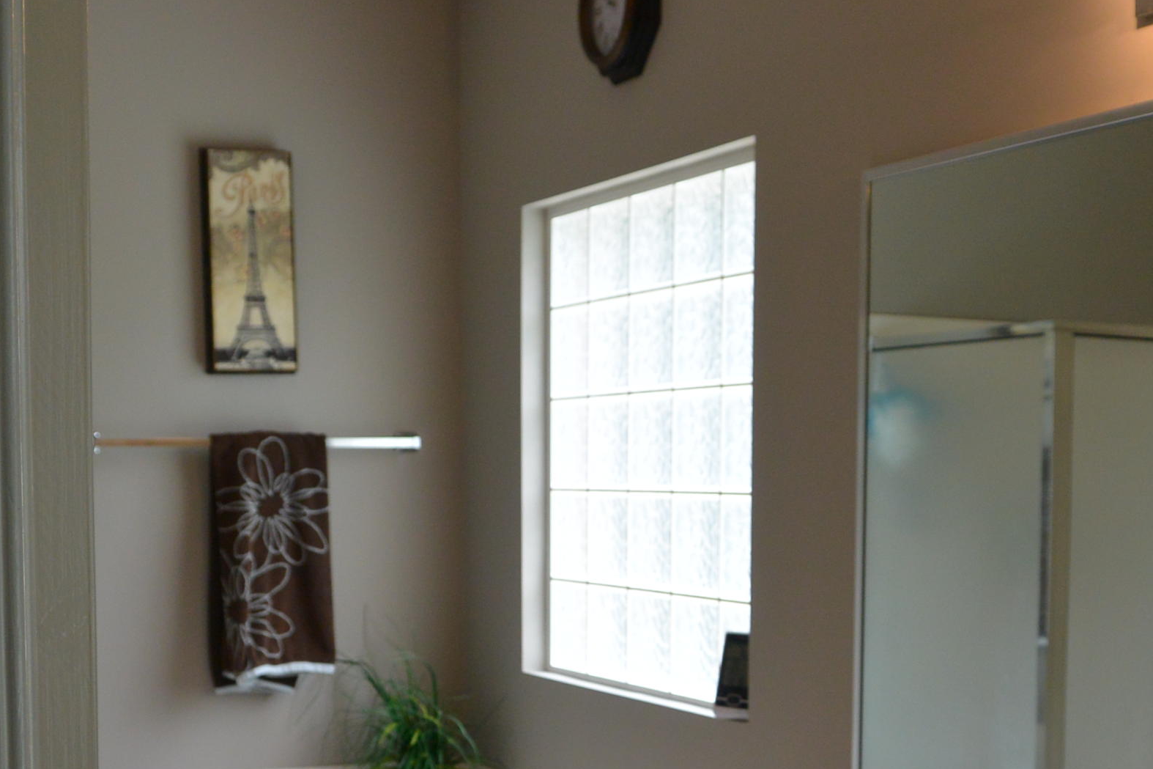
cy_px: 684
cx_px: 629
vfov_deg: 21.8
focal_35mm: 61
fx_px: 1953
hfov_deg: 32.9
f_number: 3.8
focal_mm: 12.2
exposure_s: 1/125
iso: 200
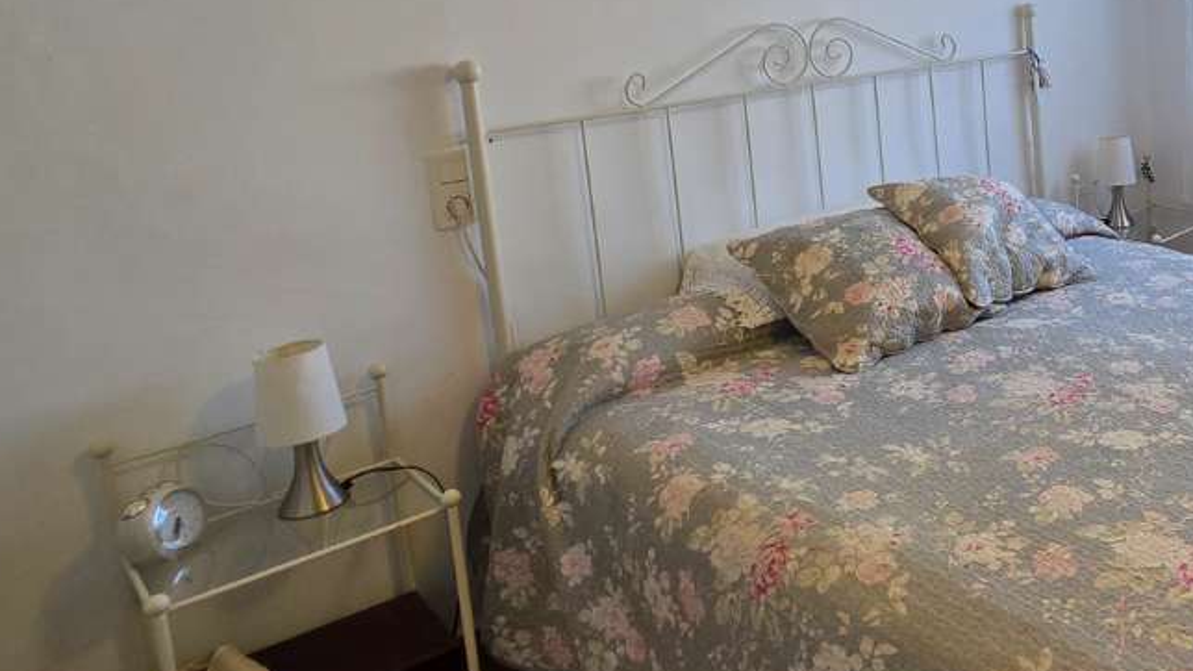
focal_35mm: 33
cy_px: 110
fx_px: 1044
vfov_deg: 34.3
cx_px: 1182
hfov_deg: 49.2
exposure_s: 1/100
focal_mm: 2.2
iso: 100
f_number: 1.9
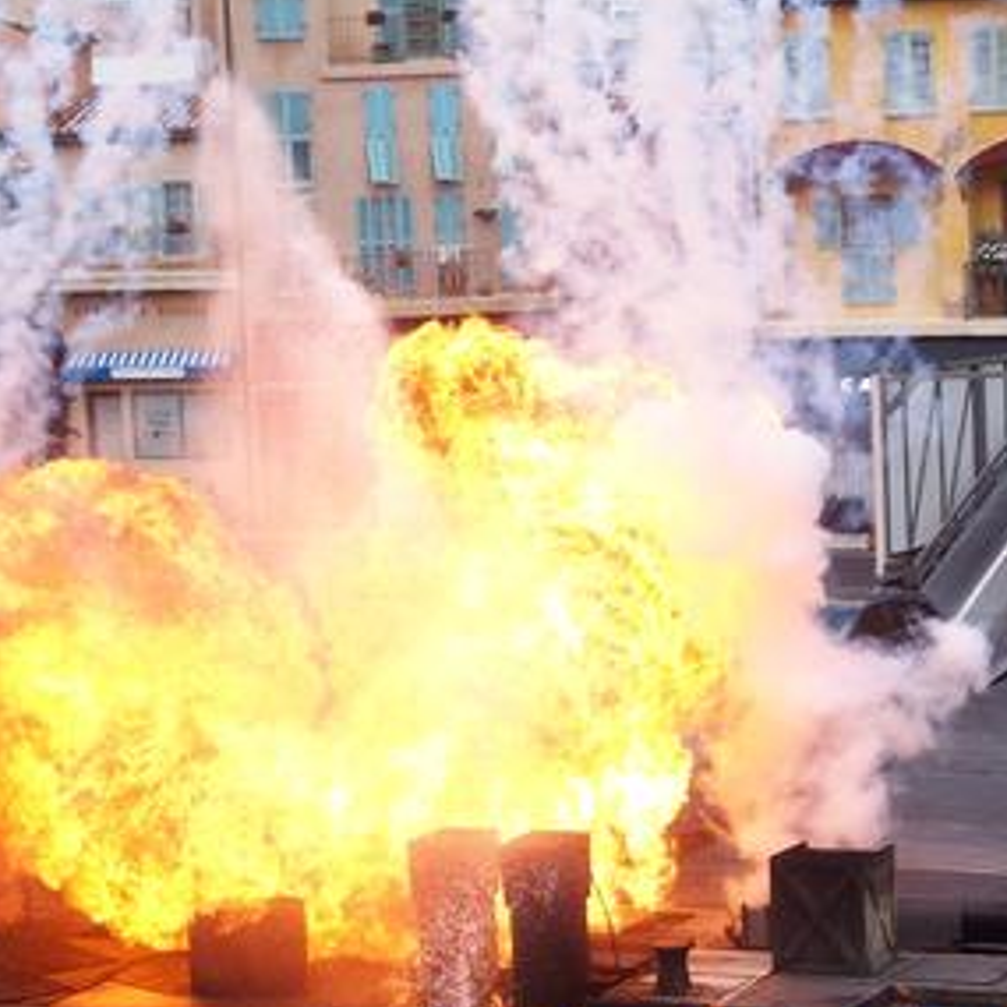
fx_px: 3489
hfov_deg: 16.4
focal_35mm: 106
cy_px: 583
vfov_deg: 16.4
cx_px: 618
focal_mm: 16.1
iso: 100
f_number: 2.8
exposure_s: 1/1000
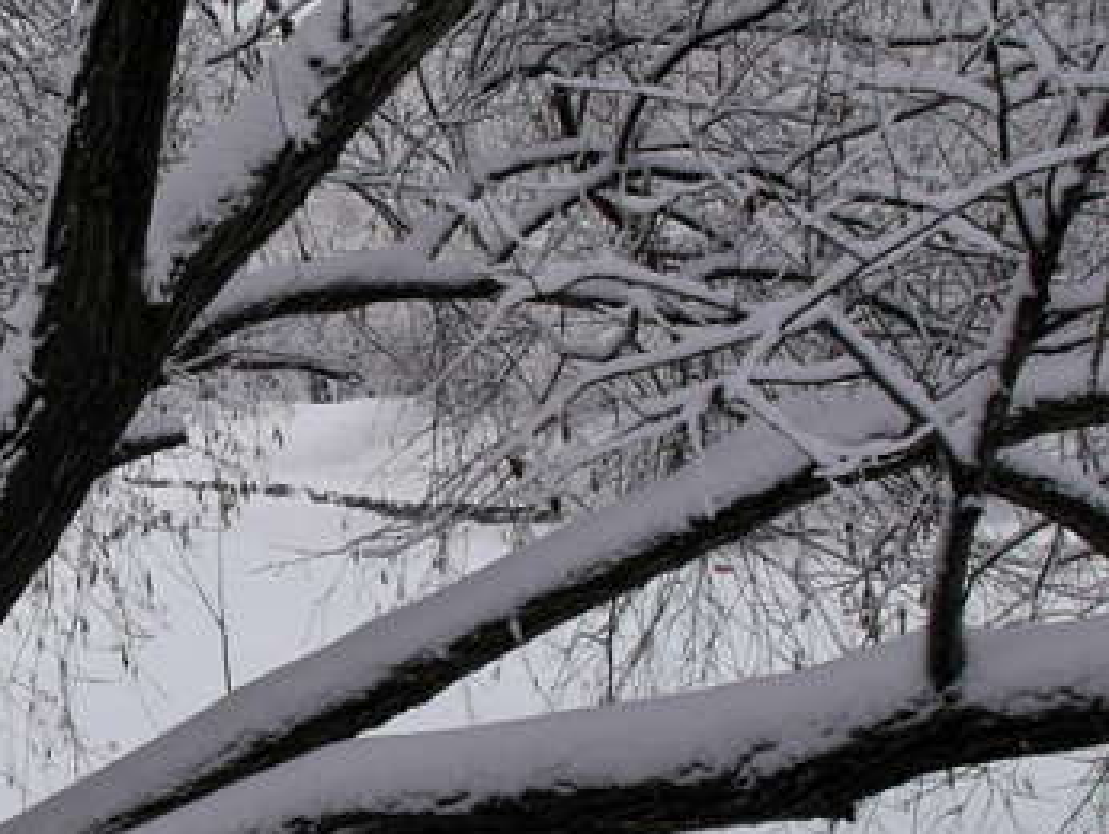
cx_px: -587
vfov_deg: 12.6
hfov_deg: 15.4
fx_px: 3751
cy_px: 661
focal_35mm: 117
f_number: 7.1
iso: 160
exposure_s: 1/500
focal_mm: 19
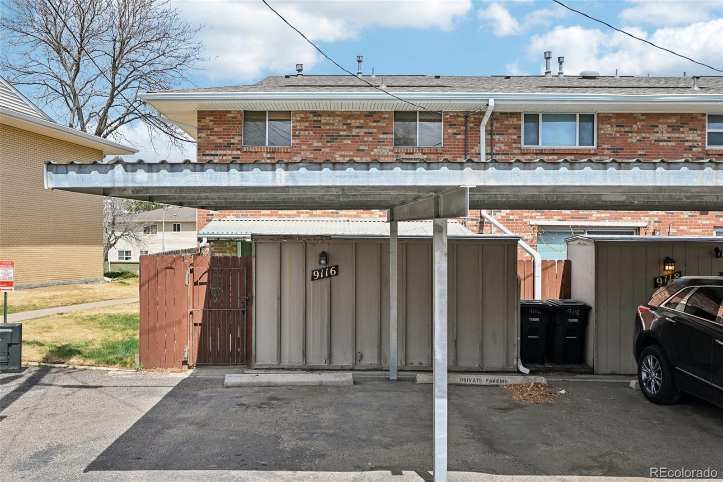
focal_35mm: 30
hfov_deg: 61.9
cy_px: 241
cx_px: 362
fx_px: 602
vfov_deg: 43.6
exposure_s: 1/40
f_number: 11
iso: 64
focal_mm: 30
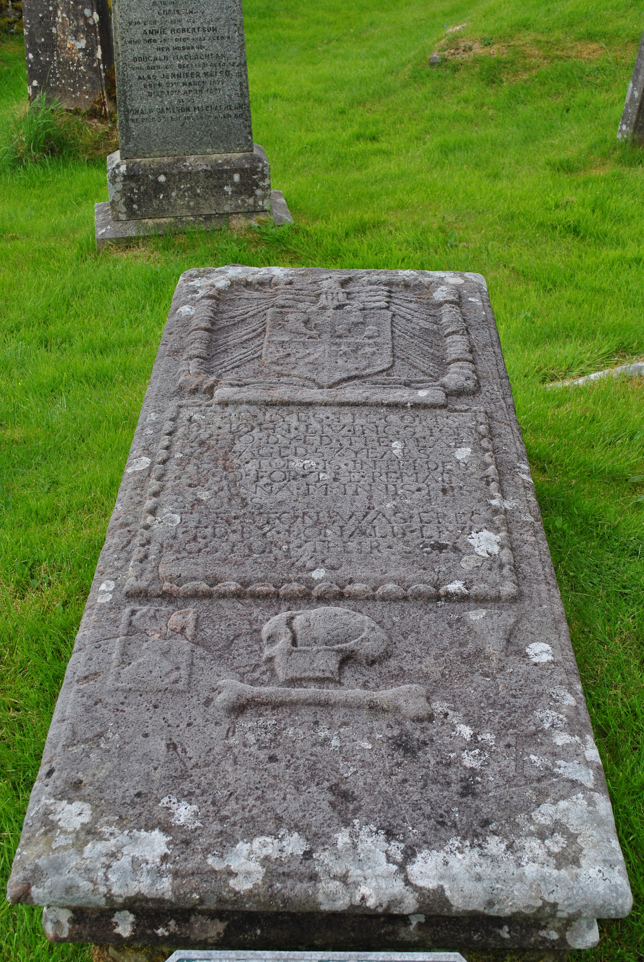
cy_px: 481
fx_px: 1204
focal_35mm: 45
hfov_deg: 29.9
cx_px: 322
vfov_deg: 43.6
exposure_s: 1/100
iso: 200
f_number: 8
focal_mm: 30
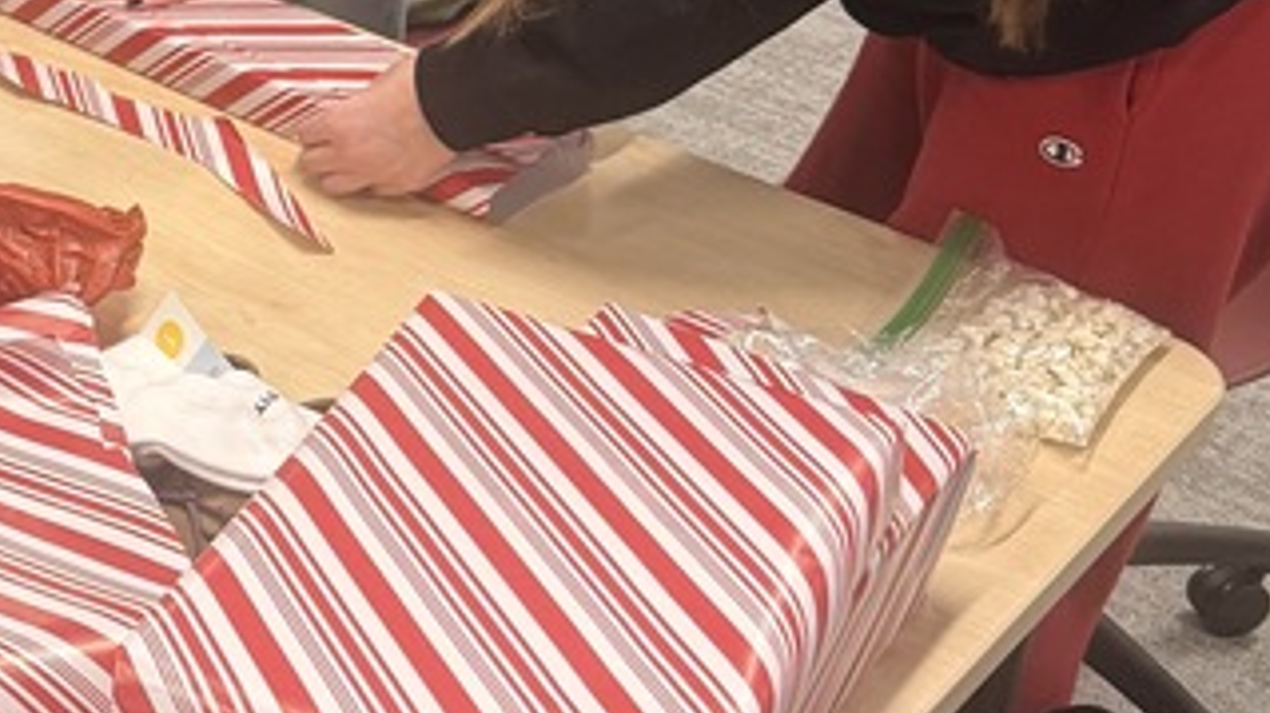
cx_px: -203
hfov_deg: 23.4
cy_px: 175
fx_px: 2827
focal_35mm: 84
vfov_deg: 14.3
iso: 200
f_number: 1.78
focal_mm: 6.76
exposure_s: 1/113
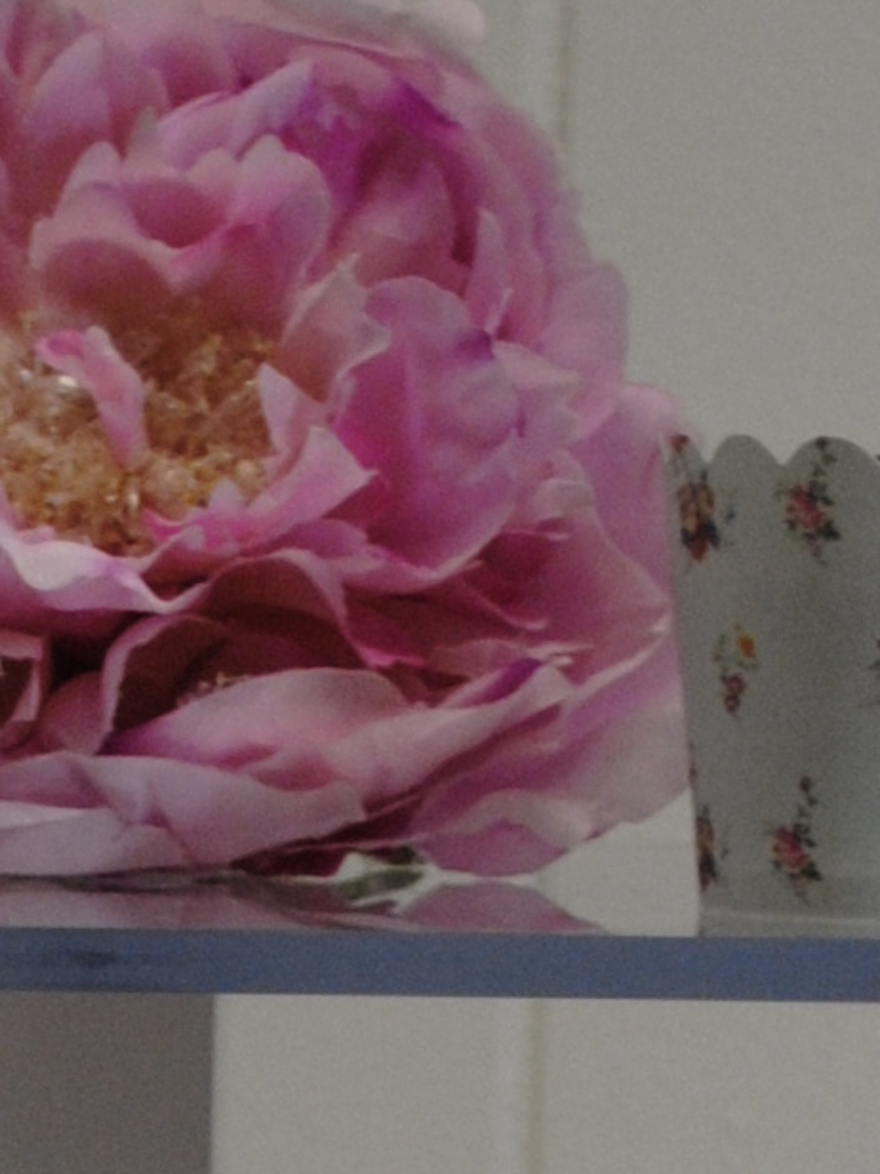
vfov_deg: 7.5
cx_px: -21
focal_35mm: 254
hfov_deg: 5.8
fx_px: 8610
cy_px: 2222
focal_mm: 28
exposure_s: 1/100
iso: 400
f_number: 4.5
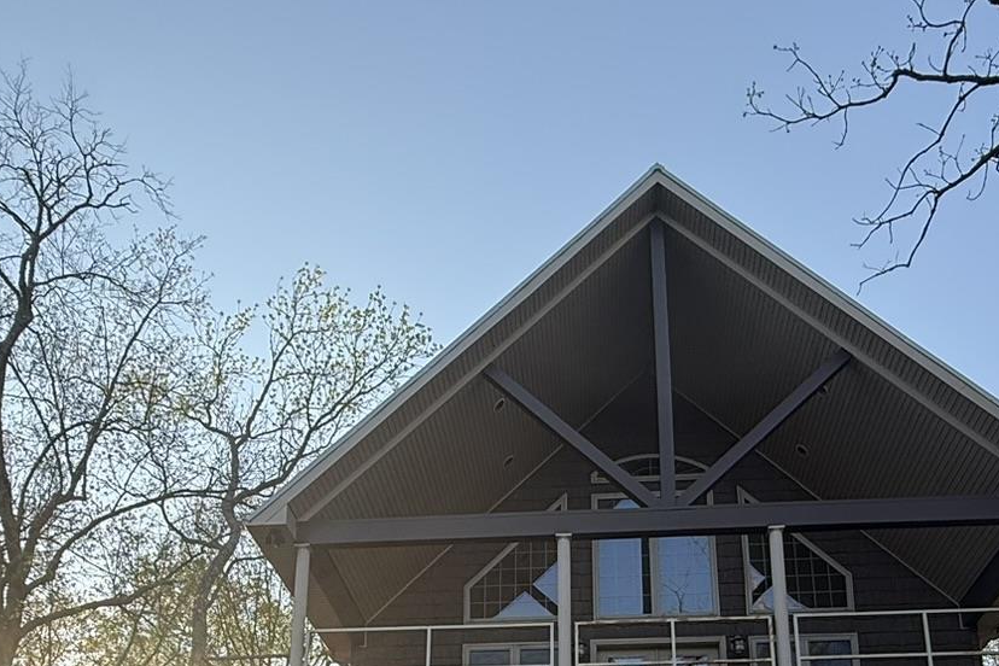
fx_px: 999
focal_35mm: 36
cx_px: 542
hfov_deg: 53.1
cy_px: 770
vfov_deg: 31.7
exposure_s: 1/510
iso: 64
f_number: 2.2
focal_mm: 2.22
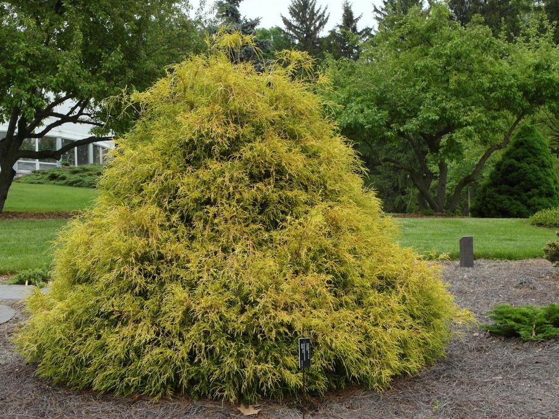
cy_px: 207
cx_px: 253
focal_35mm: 55
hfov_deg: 34.9
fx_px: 888
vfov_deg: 26.6
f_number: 4.6
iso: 80
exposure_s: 1/180
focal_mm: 10.6
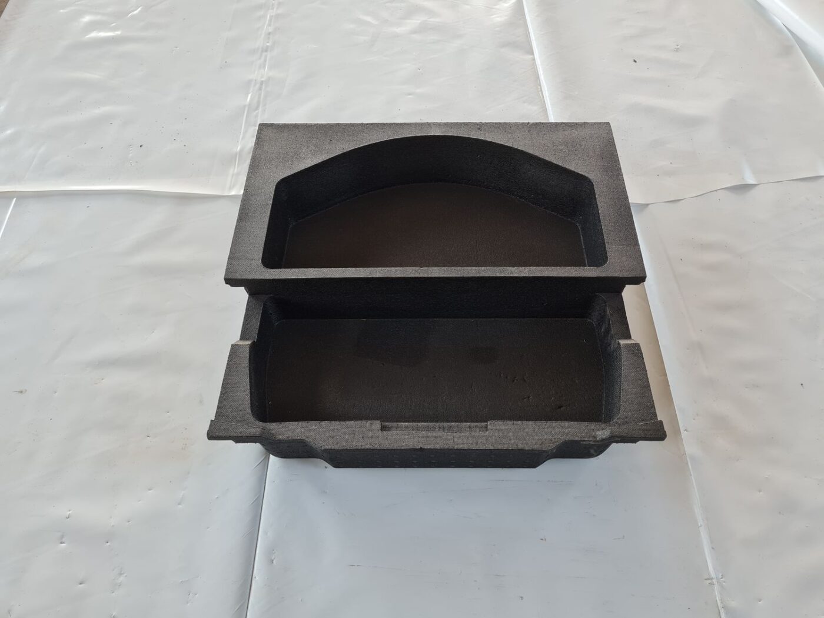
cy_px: 309
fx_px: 619
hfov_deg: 67.3
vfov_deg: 53.1
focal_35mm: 26
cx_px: 412
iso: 100
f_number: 1.8
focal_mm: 5.4
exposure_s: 1/100
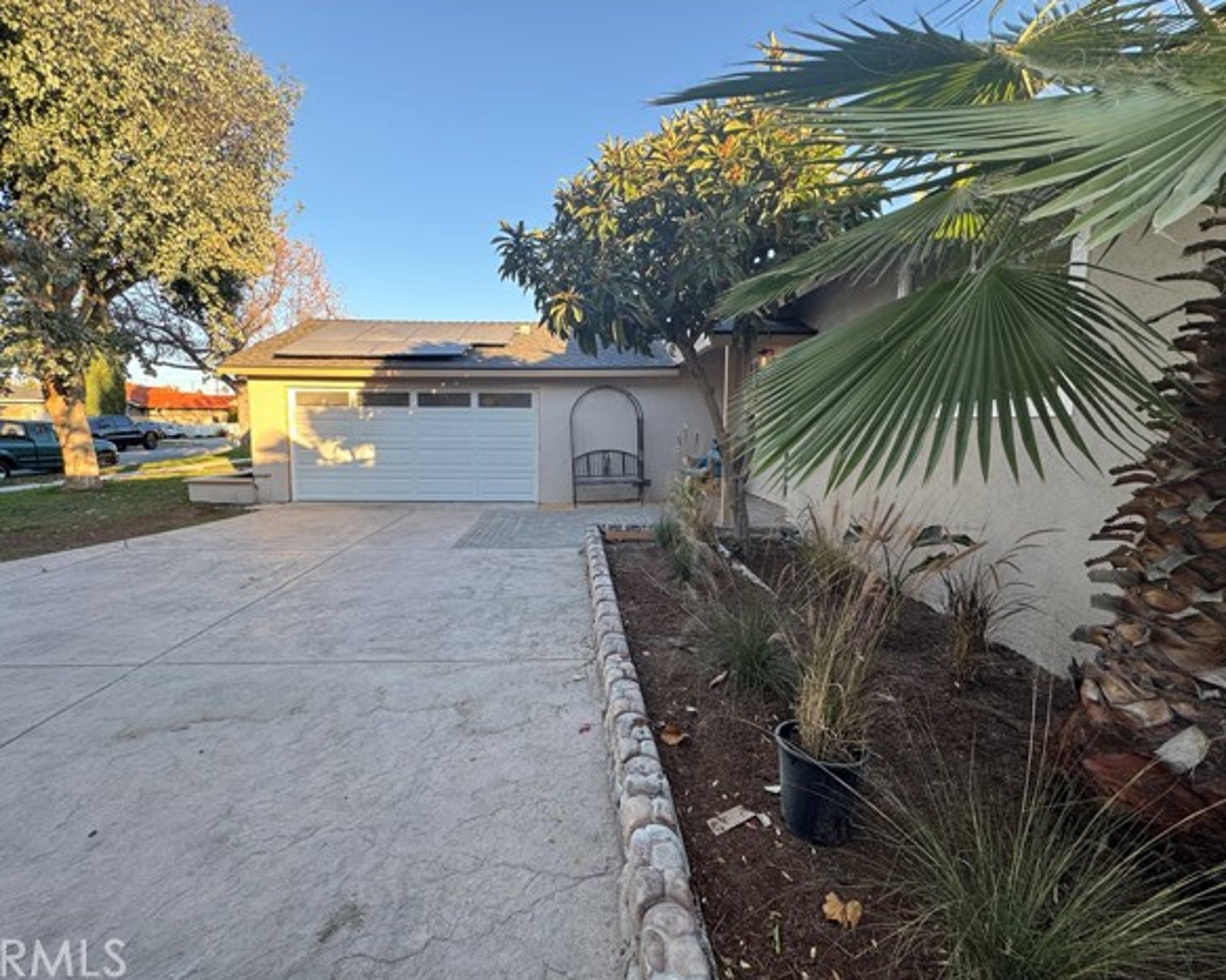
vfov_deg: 84.0
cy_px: 484
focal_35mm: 15
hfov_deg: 96.7
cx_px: 574
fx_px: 544
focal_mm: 2.22
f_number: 2.2
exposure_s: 1/99
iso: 40
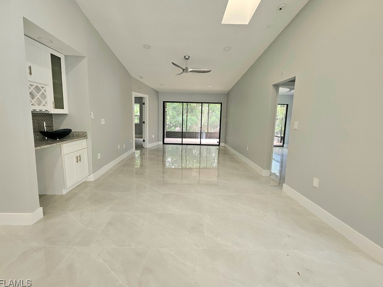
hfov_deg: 102.1
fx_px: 155
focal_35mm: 14
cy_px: 137
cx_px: 188
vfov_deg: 85.6
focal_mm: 1.74
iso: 125
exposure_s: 1/60.2
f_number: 2.2
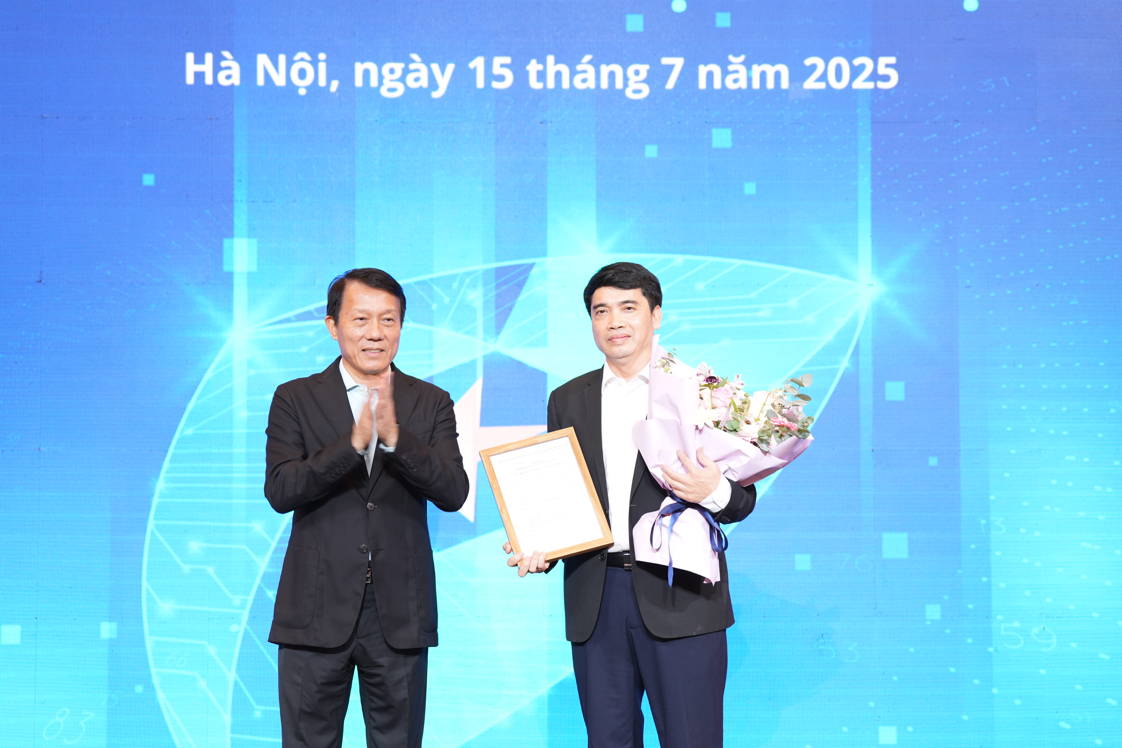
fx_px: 2961
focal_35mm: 95
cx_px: 561
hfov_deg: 21.5
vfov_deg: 14.4
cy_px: 374
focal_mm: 95
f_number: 3.2
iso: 320
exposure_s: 1/50
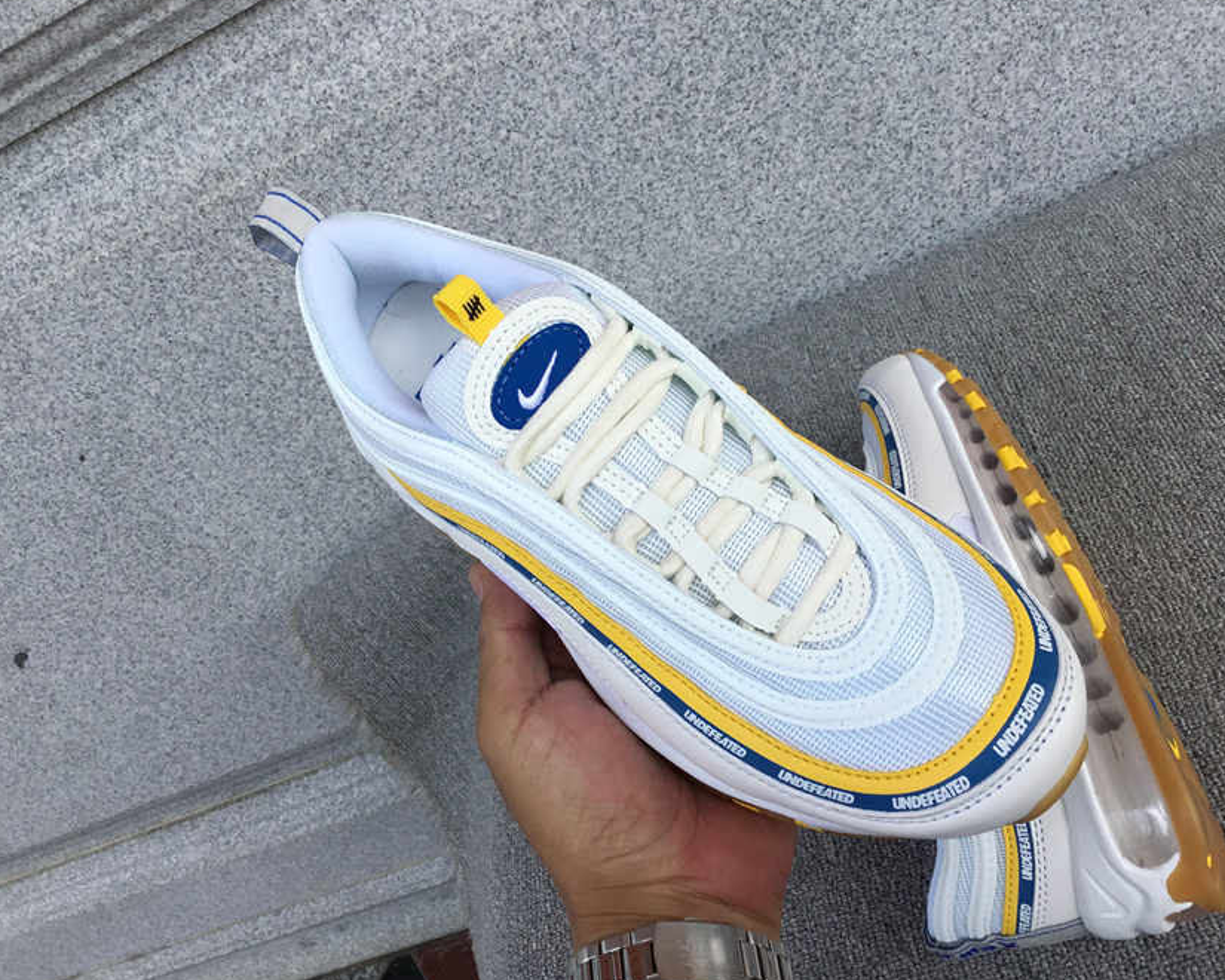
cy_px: 491
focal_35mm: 33
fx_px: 1196
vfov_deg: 44.5
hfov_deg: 54.2
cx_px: 616
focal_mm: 3.3
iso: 25
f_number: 2.4
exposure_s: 1/754
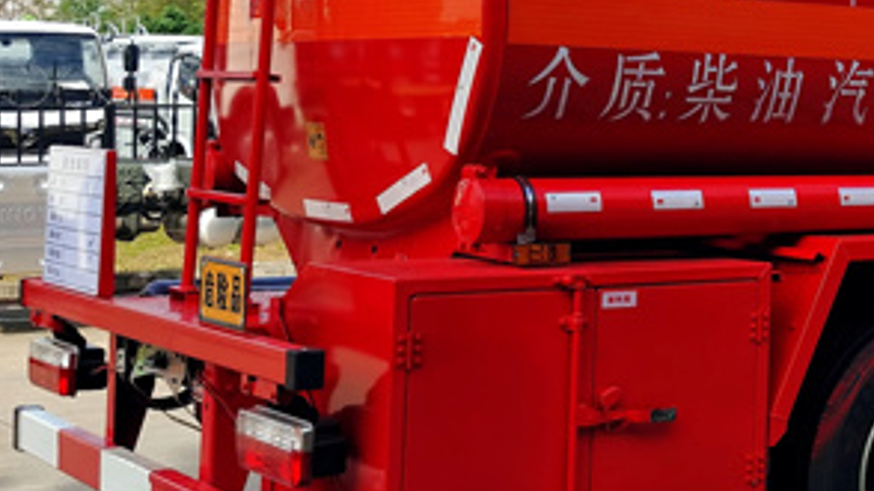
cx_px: 987
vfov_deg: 14.9
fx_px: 1853
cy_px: 30
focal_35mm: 80
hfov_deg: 24.6
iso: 50
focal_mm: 5.56
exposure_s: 1/3521
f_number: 1.6
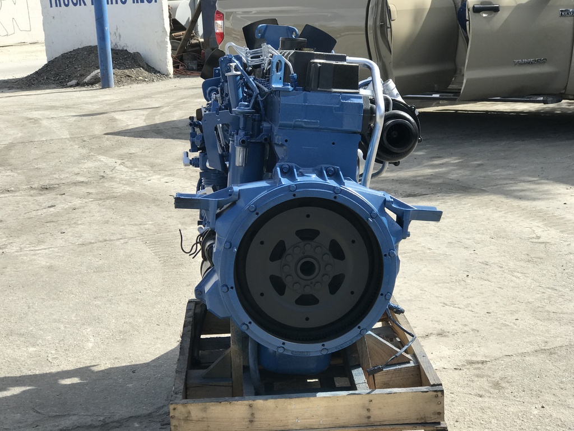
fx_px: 945
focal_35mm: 57
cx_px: 287
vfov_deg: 25.7
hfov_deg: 33.8
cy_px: 216
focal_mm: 6.6
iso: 20
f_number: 2.8
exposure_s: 1/577
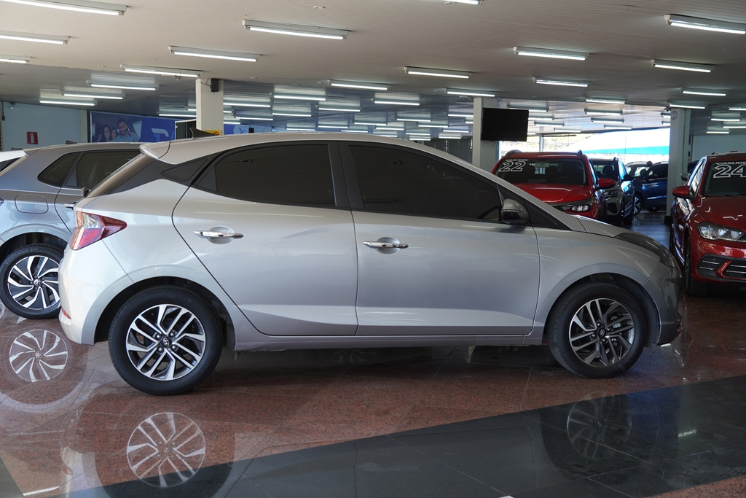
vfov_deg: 33.0
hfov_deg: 47.9
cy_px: 249
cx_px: 373
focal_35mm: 40
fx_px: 839
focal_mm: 27
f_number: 4
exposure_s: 1/60
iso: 125
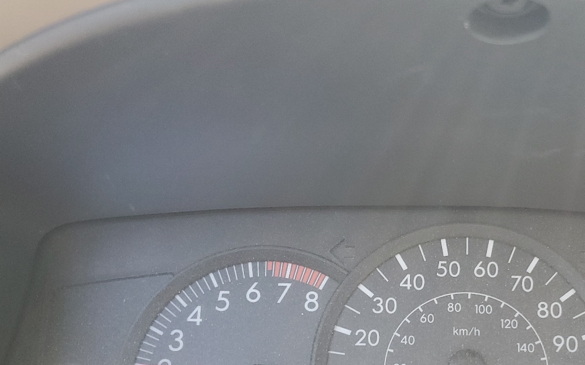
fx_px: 701
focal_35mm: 44
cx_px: 443
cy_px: 329
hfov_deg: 43.7
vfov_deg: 28.1
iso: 87
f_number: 1.5
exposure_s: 1/120
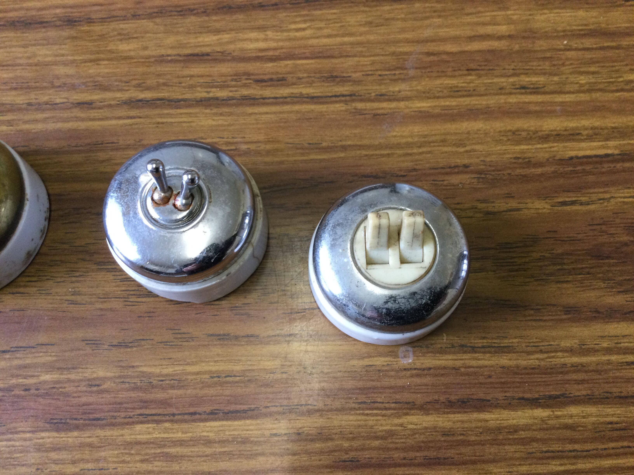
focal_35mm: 31
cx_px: 317
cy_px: 238
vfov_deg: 45.4
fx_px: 568
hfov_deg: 58.4
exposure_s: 1/33
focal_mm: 3.3
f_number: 2.4
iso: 100
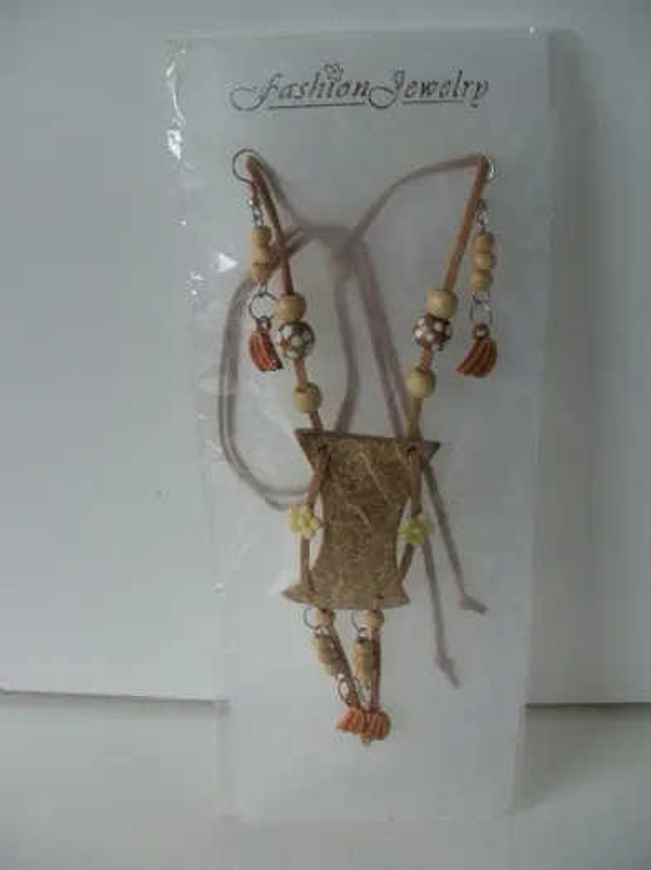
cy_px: 435
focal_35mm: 37
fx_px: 929
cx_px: 326
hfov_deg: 38.6
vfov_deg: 50.2
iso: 100
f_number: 2.8
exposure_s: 1/59
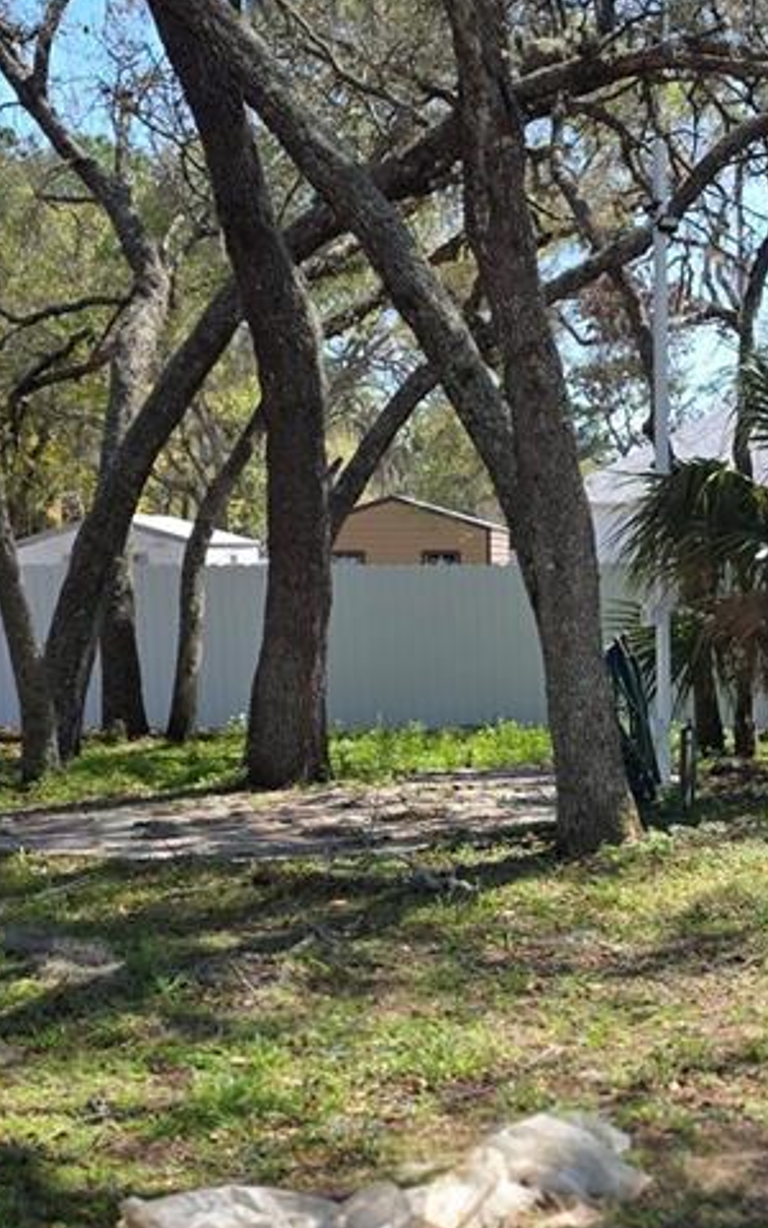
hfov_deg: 20.9
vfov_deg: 33.3
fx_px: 2043
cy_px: 780
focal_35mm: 61
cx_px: 666
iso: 80
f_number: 1.7
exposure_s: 1/2404
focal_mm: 6.3
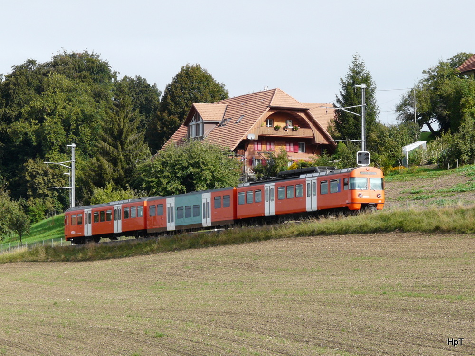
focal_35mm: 164
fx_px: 2250
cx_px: 238
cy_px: 178
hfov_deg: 12.0
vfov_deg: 9.1
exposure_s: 1/320
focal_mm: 27
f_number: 5.6
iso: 100
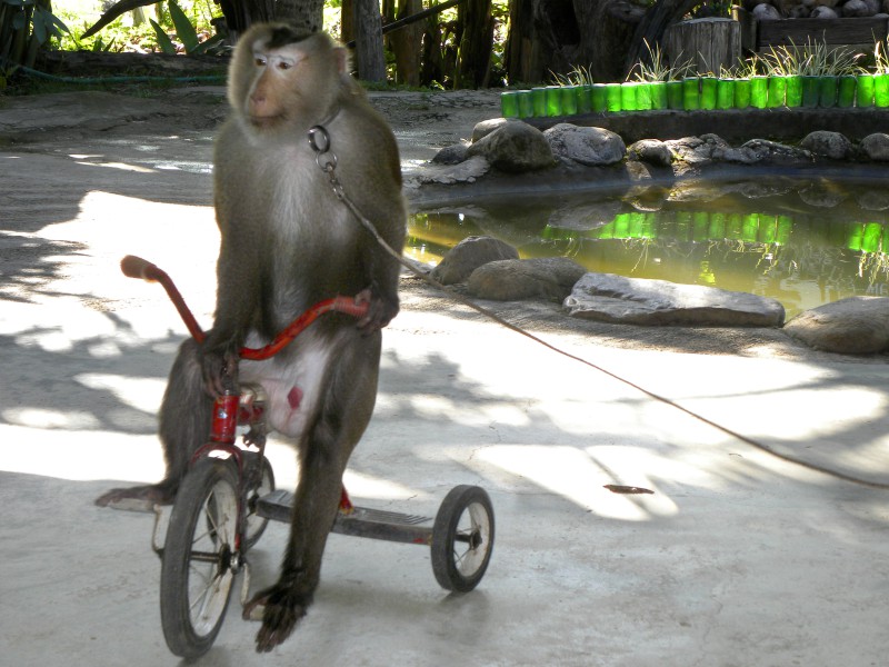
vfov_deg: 15.6
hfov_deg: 20.7
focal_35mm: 95
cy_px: 334
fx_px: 2440
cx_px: 444
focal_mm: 16.9
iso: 91
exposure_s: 1/94.3
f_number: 4
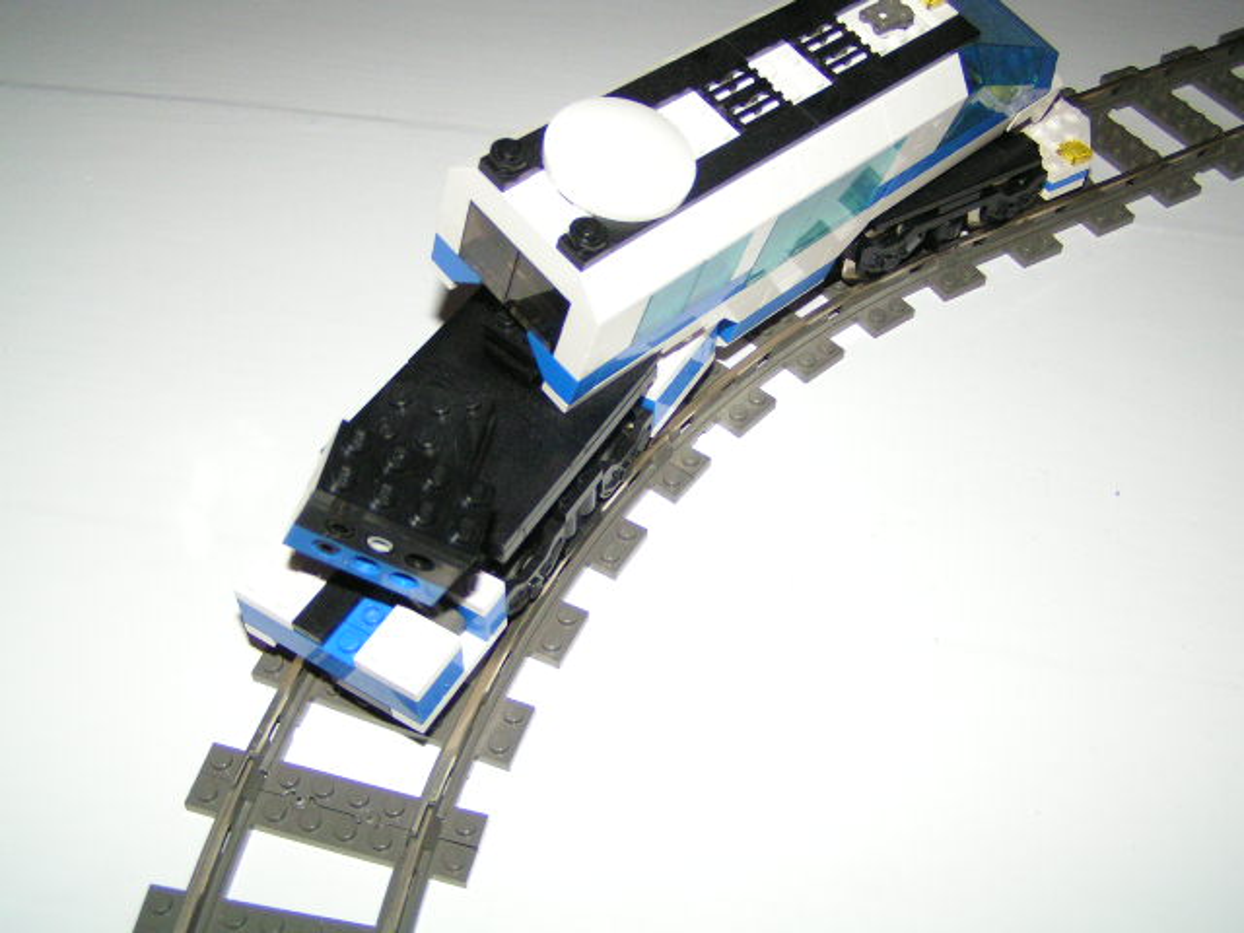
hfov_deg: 49.0
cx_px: 622
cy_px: 466
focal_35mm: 38
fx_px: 1366
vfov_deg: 37.7
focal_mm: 5.8
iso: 200
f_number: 2.8
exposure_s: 1/40
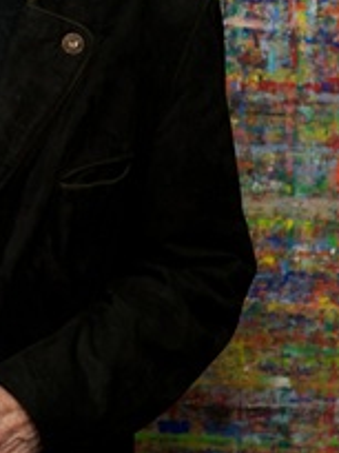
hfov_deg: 7.2
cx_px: -30
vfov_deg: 9.6
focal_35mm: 205
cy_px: 113
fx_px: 2677
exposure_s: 1/100
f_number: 4
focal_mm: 85
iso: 400
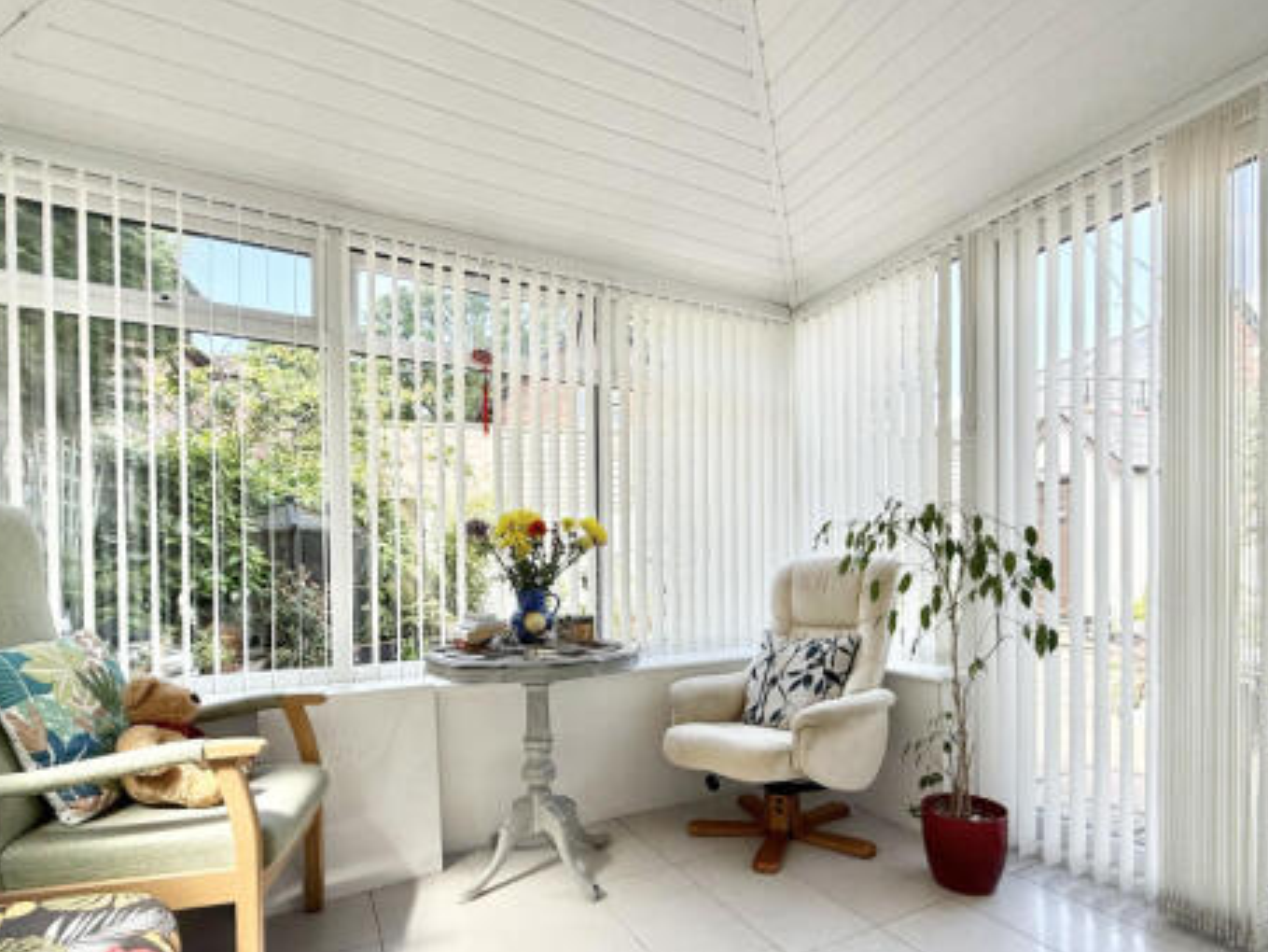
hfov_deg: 87.7
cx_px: 662
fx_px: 660
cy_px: 578
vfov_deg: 70.8
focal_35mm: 18
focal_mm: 2.22
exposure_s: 1/228
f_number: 2.2
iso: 50
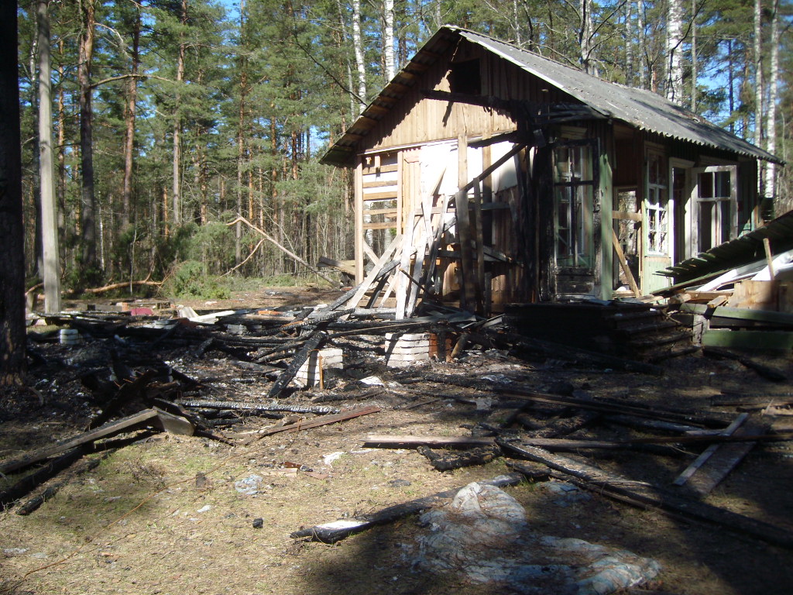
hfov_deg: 52.6
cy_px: 298
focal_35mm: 35
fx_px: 802
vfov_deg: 40.7
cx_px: 396
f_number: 7.1
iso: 50
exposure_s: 1/114
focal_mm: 5.8
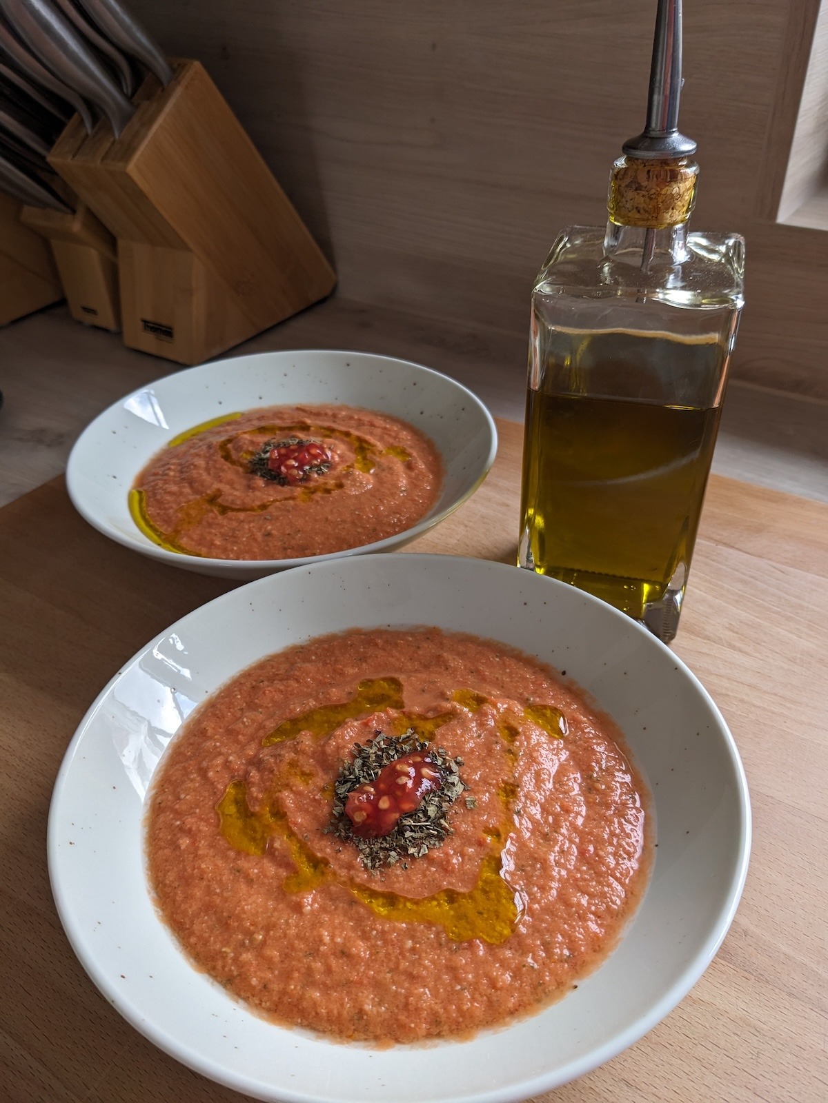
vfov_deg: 65.3
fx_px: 861
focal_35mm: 27
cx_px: 414
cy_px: 552
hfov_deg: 51.4
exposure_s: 1/152
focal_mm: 4.38
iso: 64
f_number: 1.73
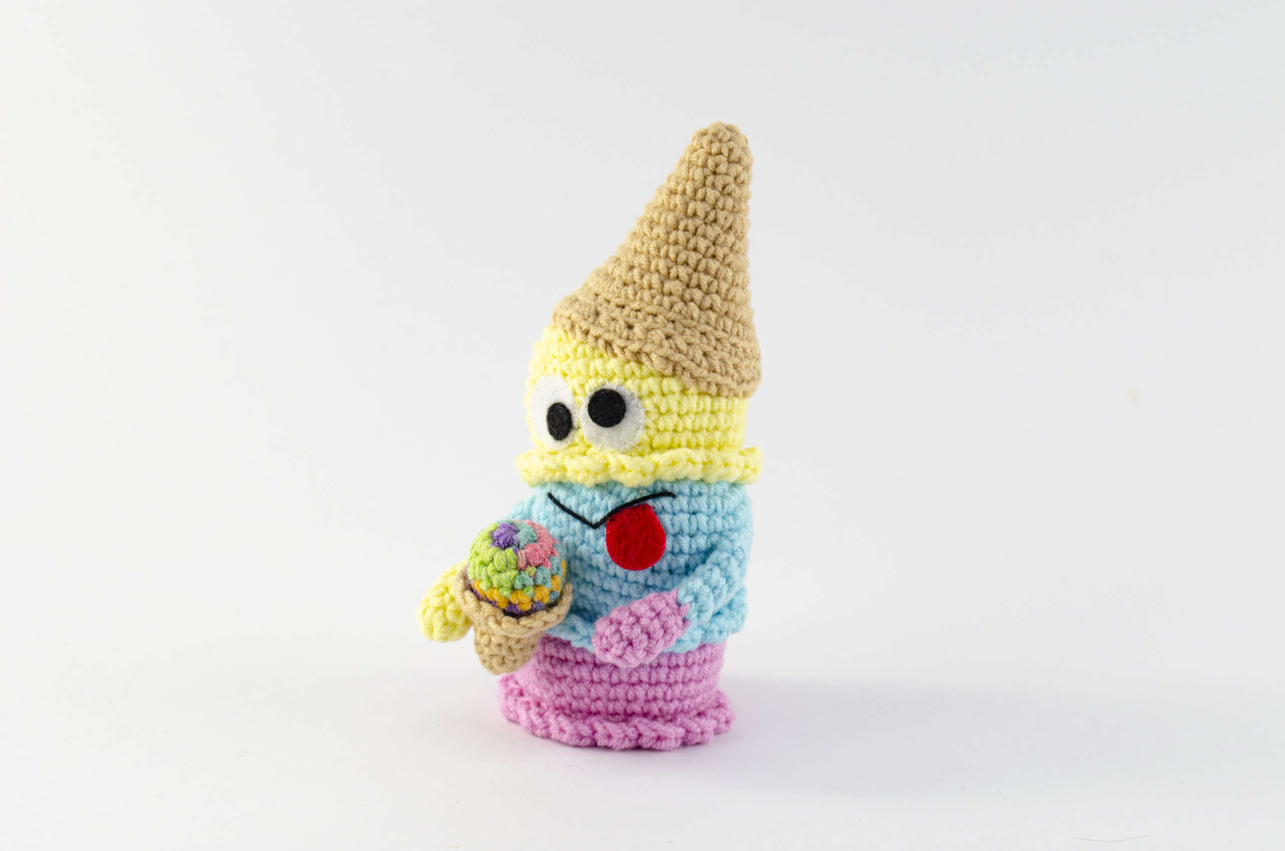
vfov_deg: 20.5
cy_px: 426
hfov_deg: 30.6
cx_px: 642
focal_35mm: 66
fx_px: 2351
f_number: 11
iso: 100
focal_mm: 44
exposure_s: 1/25
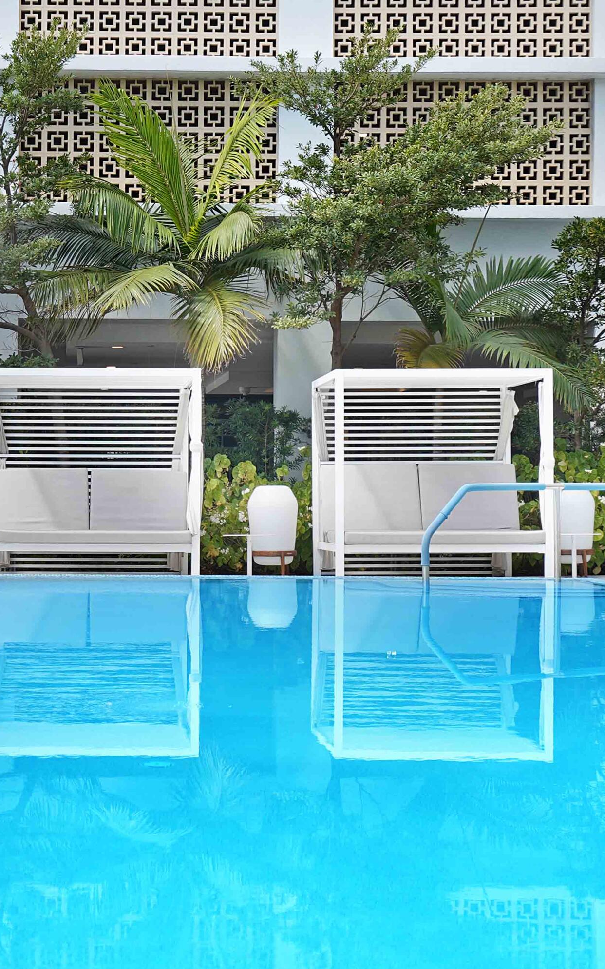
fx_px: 2111
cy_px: 485
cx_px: 72
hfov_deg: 16.1
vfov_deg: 25.8
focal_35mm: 80
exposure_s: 1/200
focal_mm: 35
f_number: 5
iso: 80
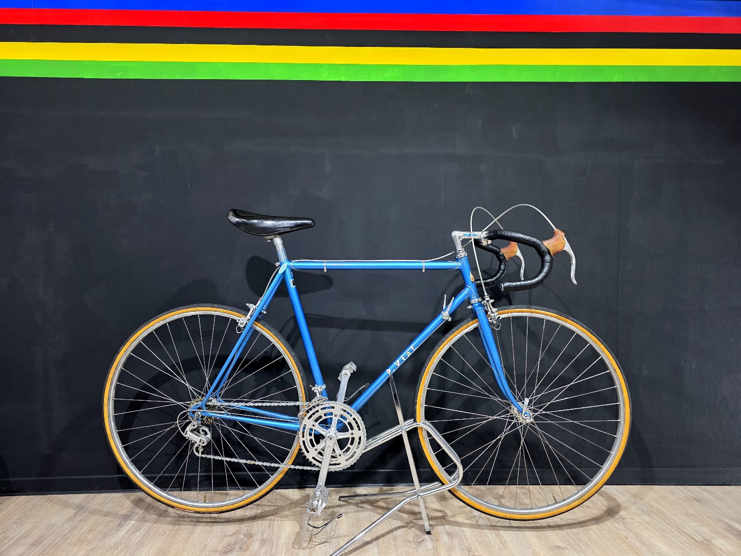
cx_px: 370
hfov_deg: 73.9
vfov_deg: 58.9
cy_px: 278
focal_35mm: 23
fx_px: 492
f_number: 1.7
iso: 400
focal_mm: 6.3
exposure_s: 1/100
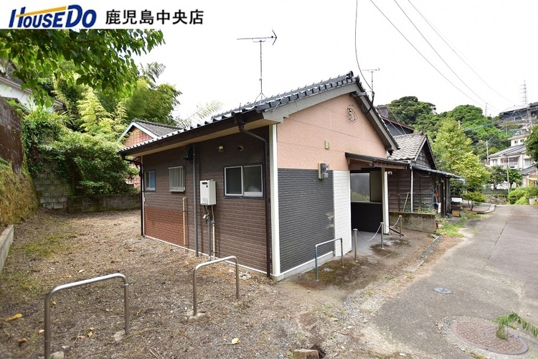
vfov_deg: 72.1
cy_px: 180
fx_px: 247
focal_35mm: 16
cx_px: 269
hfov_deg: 95.0
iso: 160
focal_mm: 11
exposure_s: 1/800
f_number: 3.5
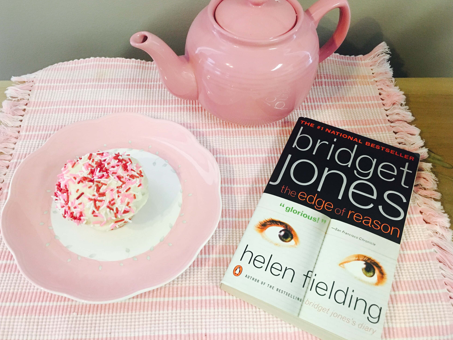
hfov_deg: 60.0
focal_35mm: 30
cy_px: 165
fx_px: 393
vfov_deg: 46.8
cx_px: 222
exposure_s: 1/30
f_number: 2.2
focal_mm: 4.15
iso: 200
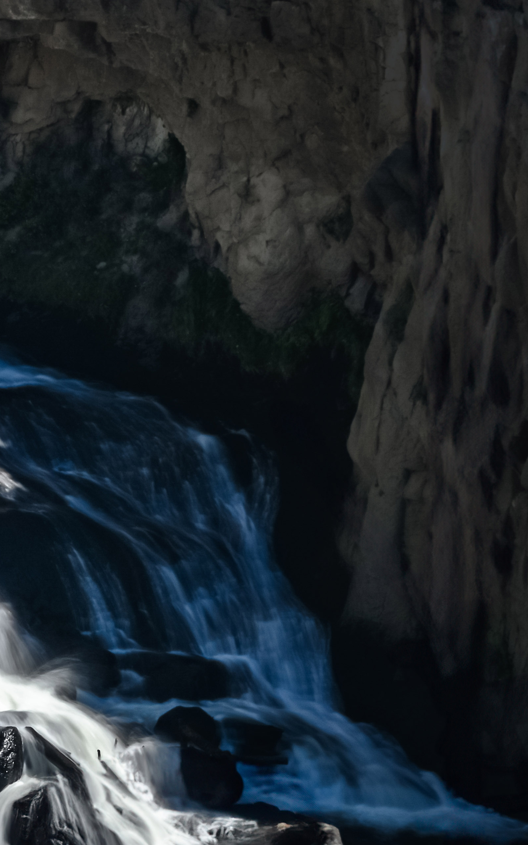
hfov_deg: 5.5
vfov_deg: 9.1
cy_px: 602
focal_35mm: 230
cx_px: -738
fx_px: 5295
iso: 31
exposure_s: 1/2.5
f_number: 22
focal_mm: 70
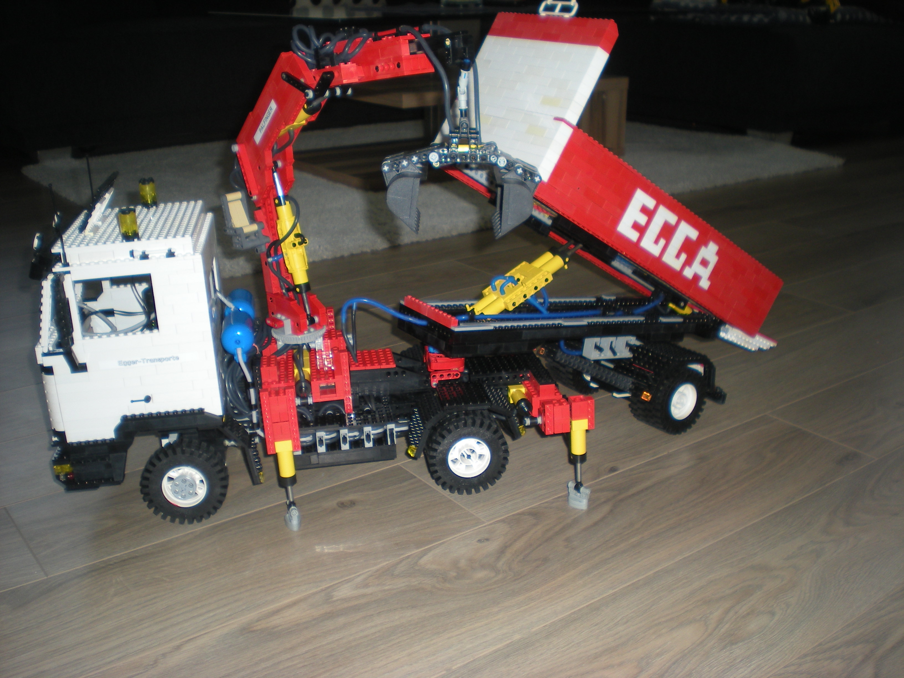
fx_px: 992
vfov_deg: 37.7
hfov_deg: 49.0
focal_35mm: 38
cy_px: 339
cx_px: 452
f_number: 3.1
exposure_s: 1/60
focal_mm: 6.3
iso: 84
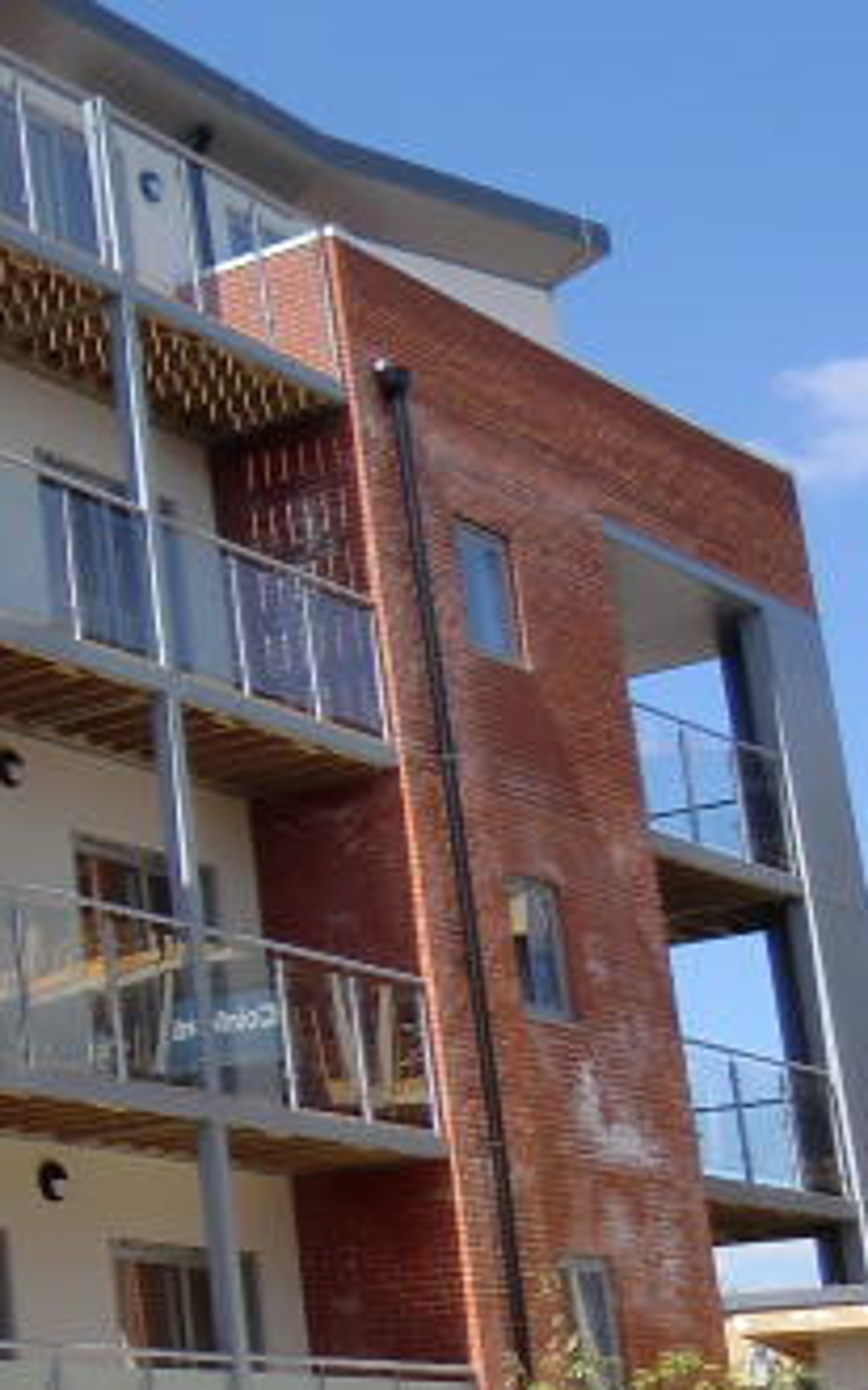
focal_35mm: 79
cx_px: -948
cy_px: 708
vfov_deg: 26.2
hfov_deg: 13.7
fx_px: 2993
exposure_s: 1/640
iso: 64
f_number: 3.2
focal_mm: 4.3
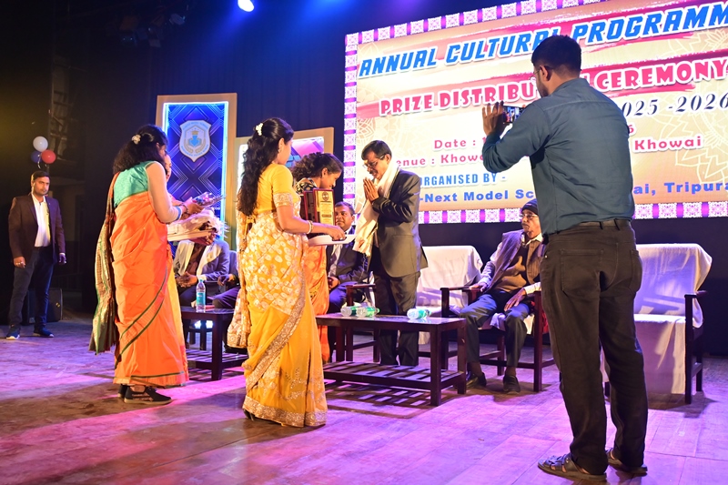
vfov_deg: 29.4
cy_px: 242
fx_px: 925
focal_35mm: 46
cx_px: 364
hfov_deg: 43.0
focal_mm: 30.5
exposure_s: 1/125
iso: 800
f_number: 4.8
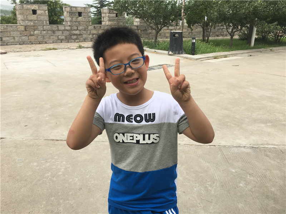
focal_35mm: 29
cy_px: 107
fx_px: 240
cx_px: 143
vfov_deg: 48.2
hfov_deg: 61.7
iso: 25
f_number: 2.2
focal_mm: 4.15
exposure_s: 1/1350
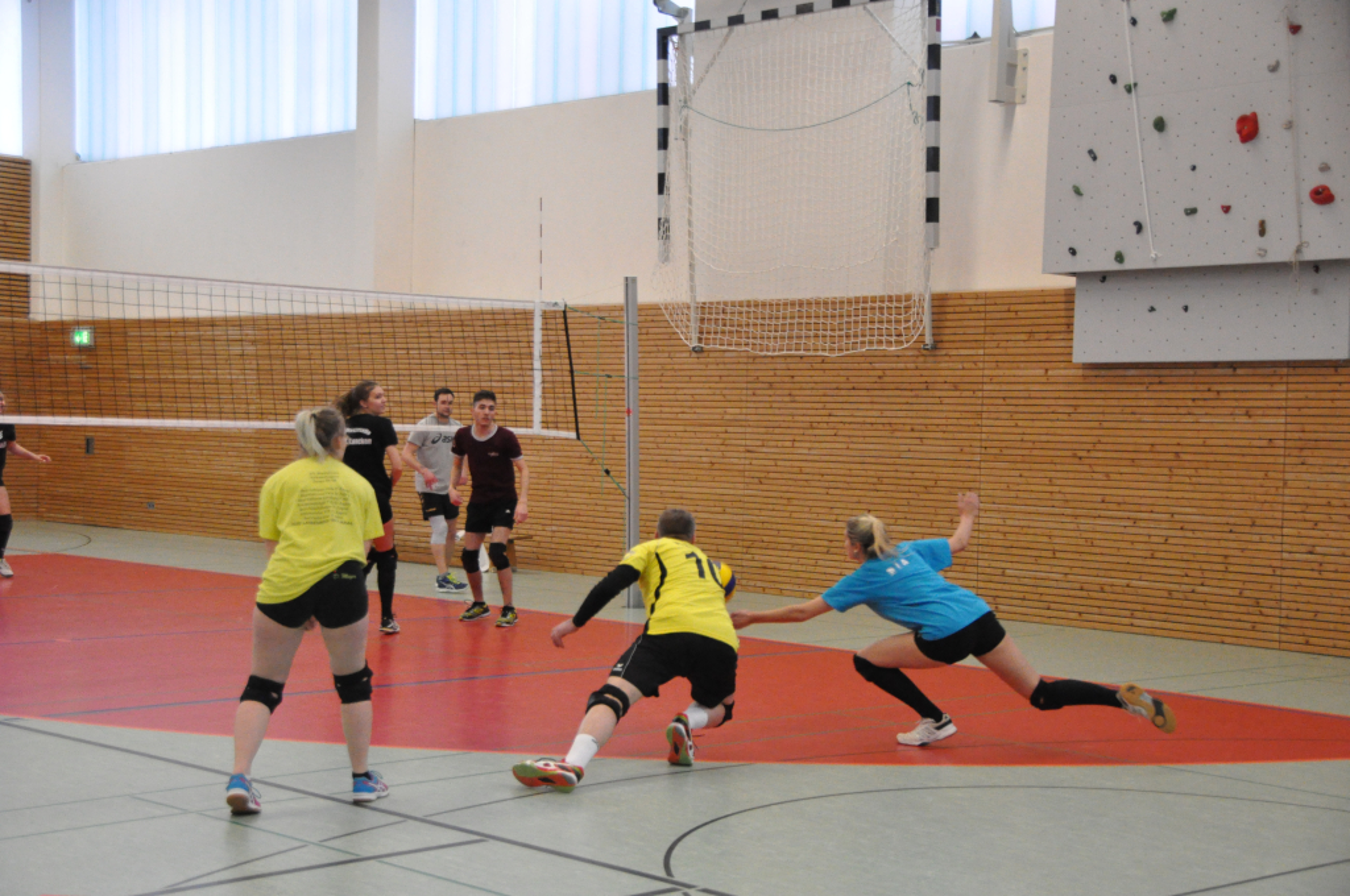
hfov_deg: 37.9
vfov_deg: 25.7
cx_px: 675
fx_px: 1966
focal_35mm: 52
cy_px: 448
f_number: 4.2
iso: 3200
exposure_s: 1/320
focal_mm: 35
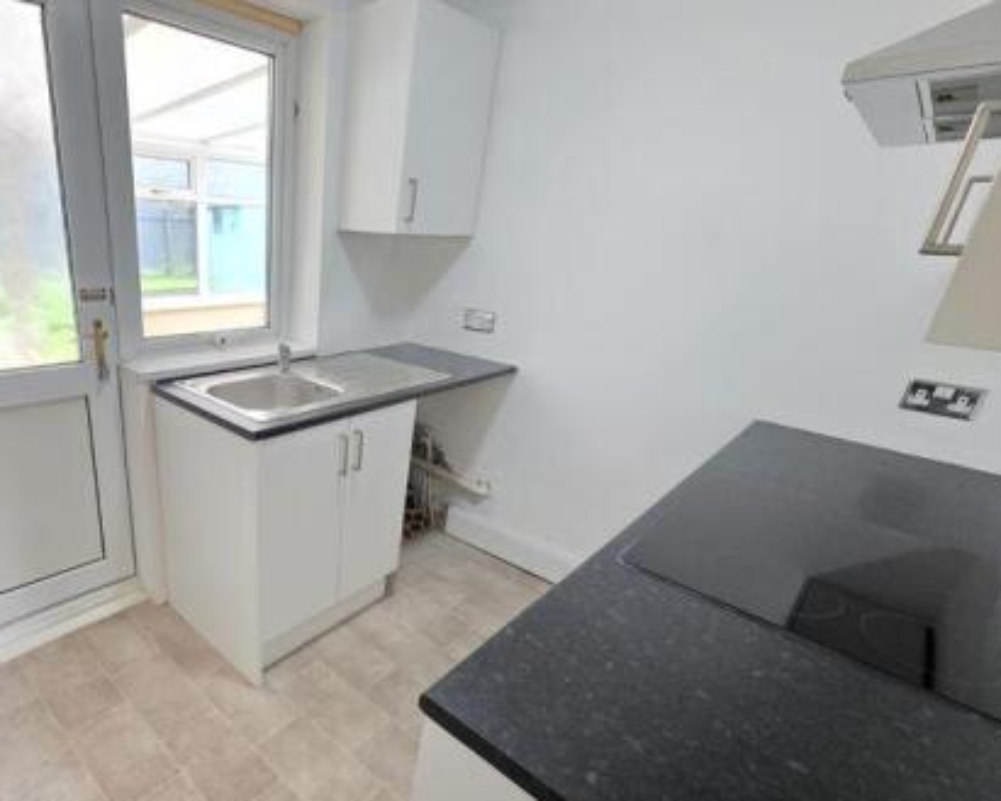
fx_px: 533
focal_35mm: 18
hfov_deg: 82.9
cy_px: 454
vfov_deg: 73.5
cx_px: 320
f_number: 1.9
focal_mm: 2.2
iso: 1000
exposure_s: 1/50
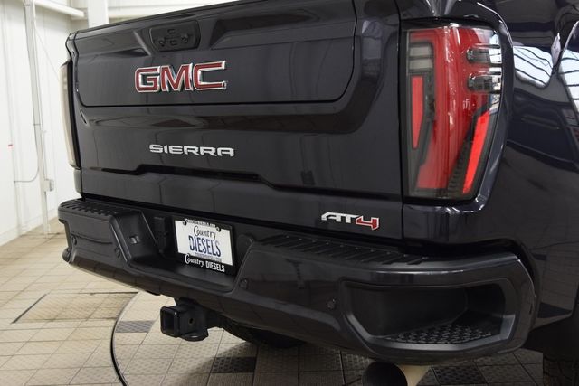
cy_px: 193
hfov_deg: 41.1
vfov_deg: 28.1
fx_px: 772
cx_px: 290
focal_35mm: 48
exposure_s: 1/60
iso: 1600
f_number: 5
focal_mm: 32
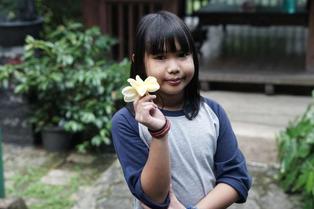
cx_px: 157
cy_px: 104
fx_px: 610
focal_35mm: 70
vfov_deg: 19.4
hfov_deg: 28.8
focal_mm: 70
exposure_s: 1/125
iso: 2000
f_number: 4
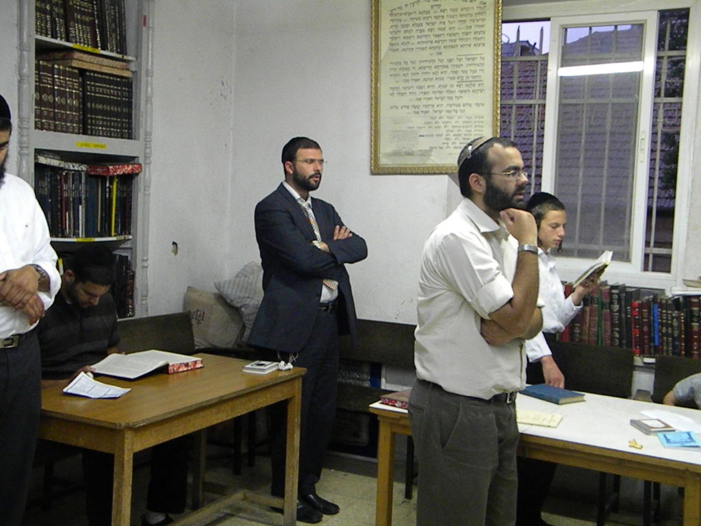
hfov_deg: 45.8
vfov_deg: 35.1
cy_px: 263
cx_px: 350
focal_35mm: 41
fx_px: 830
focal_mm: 7.3
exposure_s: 1/72.8
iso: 1111
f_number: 3.8
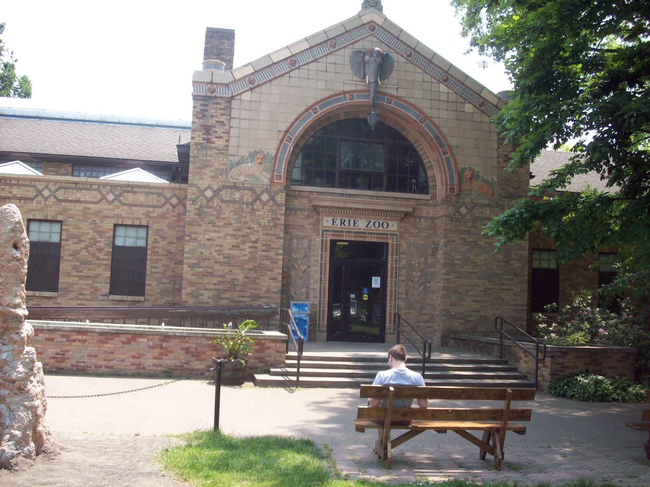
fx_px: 695
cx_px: 325
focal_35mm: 37
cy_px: 244
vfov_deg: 38.7
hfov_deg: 50.1
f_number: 2.8
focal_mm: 6.2
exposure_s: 1/450
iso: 80
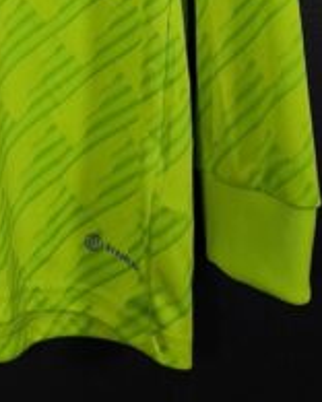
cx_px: -107
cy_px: -225
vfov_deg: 18.2
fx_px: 1096
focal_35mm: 92
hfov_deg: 15.8
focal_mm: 6.57
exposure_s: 1/125
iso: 400
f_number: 1.6
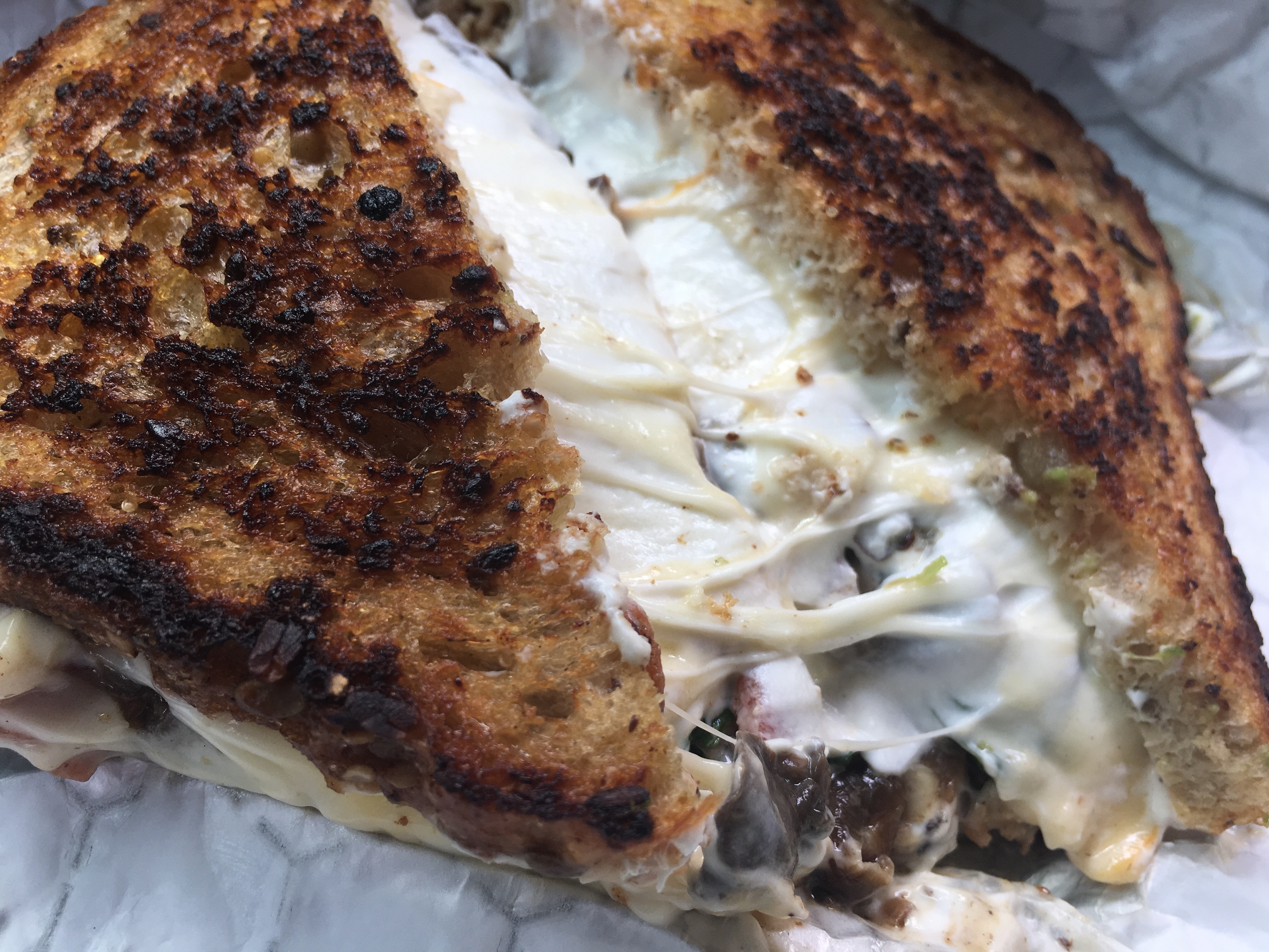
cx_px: 634
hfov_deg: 61.7
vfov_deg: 48.2
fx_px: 1063
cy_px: 476
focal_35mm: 29
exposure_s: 1/120
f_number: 2.2
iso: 25
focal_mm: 4.15
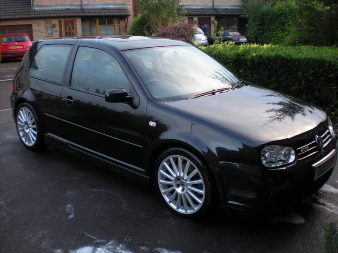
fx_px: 371
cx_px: 169
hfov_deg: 49.0
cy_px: 126
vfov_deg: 37.7
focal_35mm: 38
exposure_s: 1/64.1
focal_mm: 6.3
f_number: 3.1
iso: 91
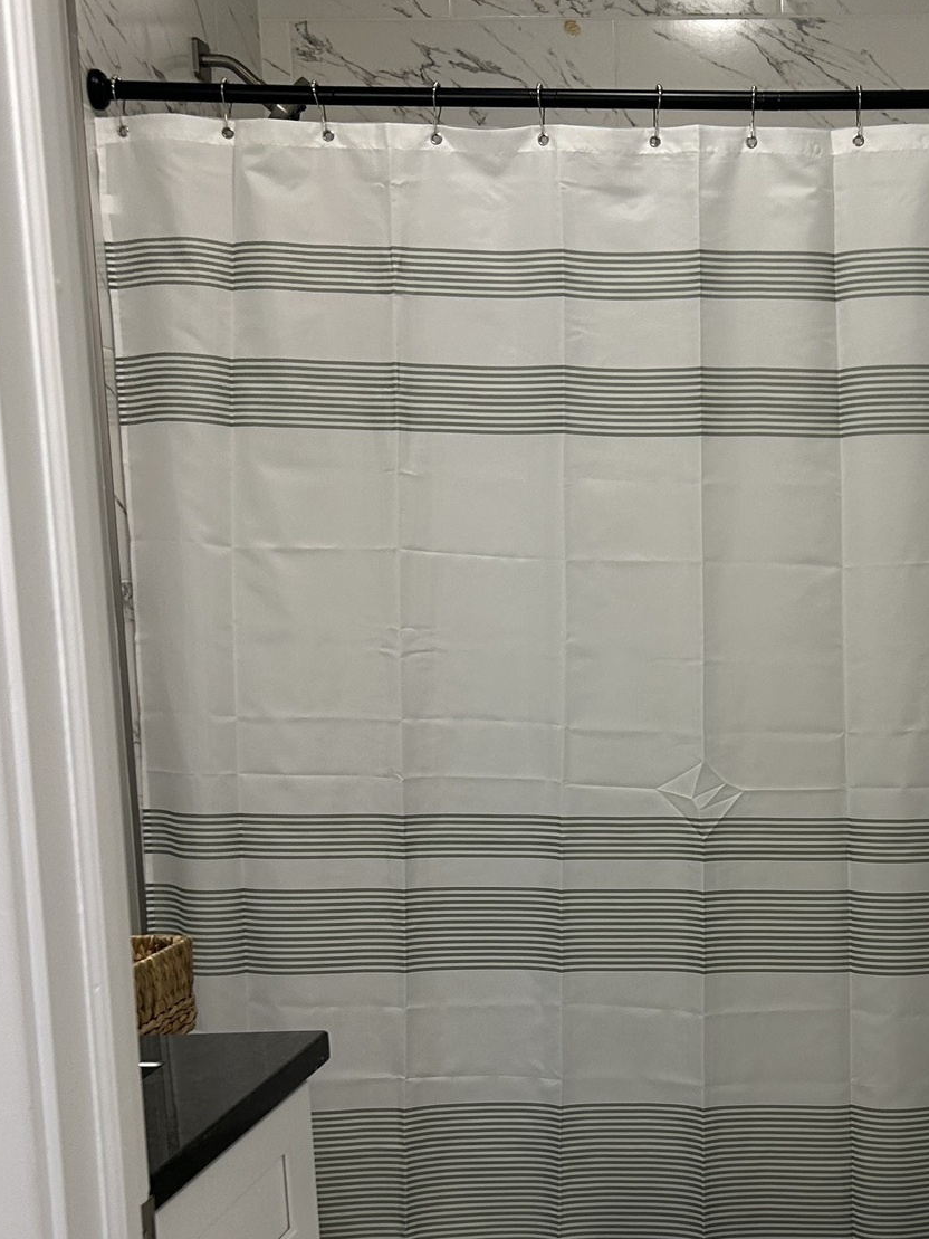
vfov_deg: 35.1
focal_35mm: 54
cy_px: 855
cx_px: 897
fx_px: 1932
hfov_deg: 25.9
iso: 80
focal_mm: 5.7
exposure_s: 1/60
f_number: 1.5
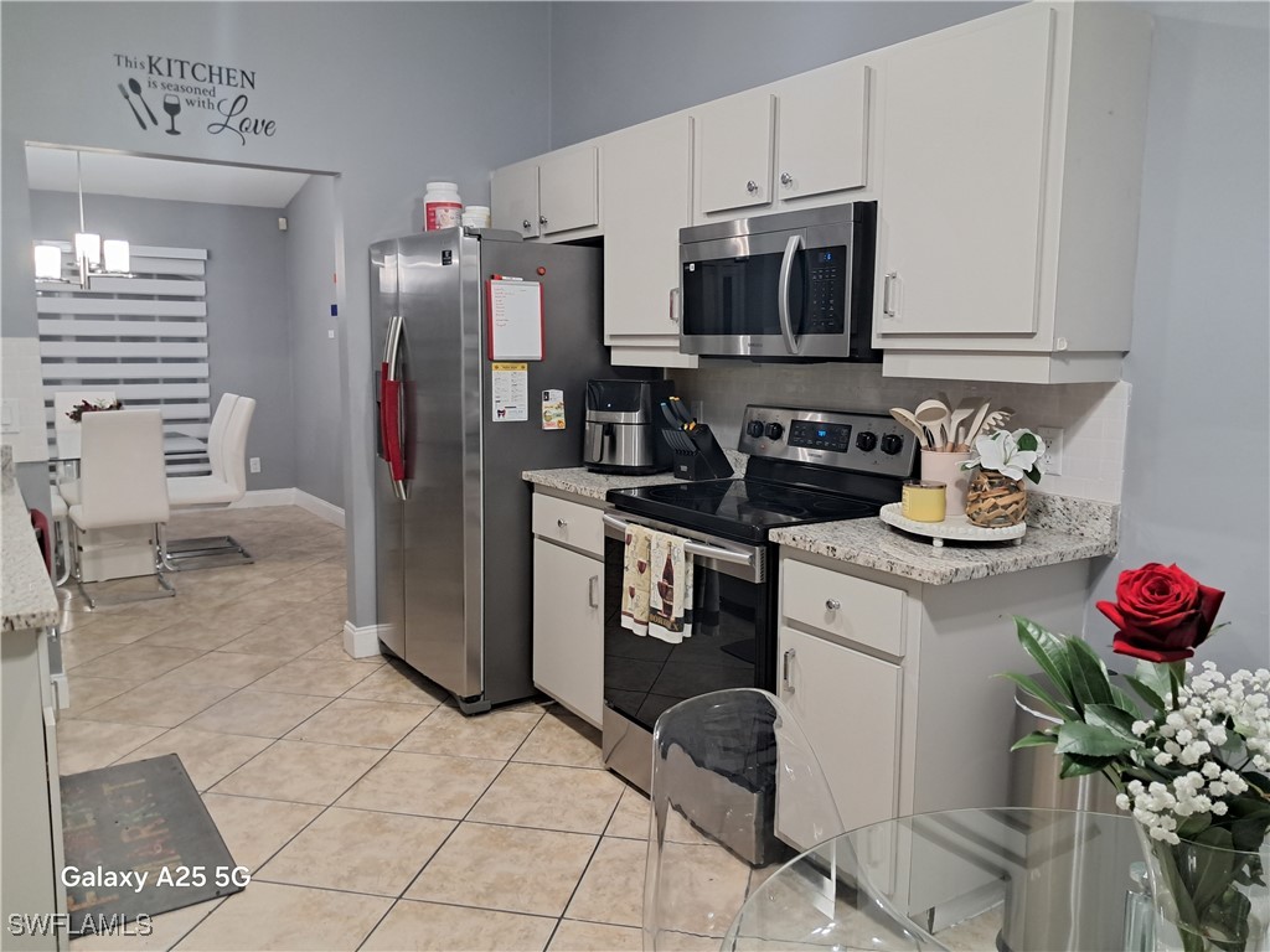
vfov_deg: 51.4
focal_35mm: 27
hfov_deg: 65.3
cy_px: 476
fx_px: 991
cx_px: 635
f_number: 1.8
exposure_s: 1/33
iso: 500
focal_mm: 4
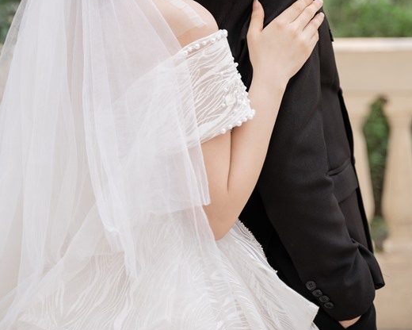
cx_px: 195
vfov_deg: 13.6
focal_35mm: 113
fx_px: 1378
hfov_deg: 17.0
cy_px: 81
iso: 160
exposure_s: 1/800
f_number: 2.8
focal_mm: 75
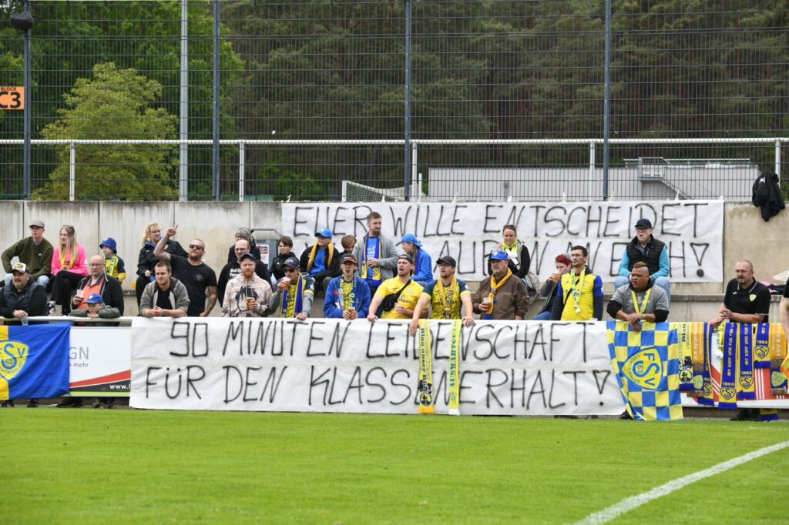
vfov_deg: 10.5
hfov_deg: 15.8
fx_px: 2848
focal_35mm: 130
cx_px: 394
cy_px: 262
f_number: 7.1
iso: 1250
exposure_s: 1/1600
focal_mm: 130
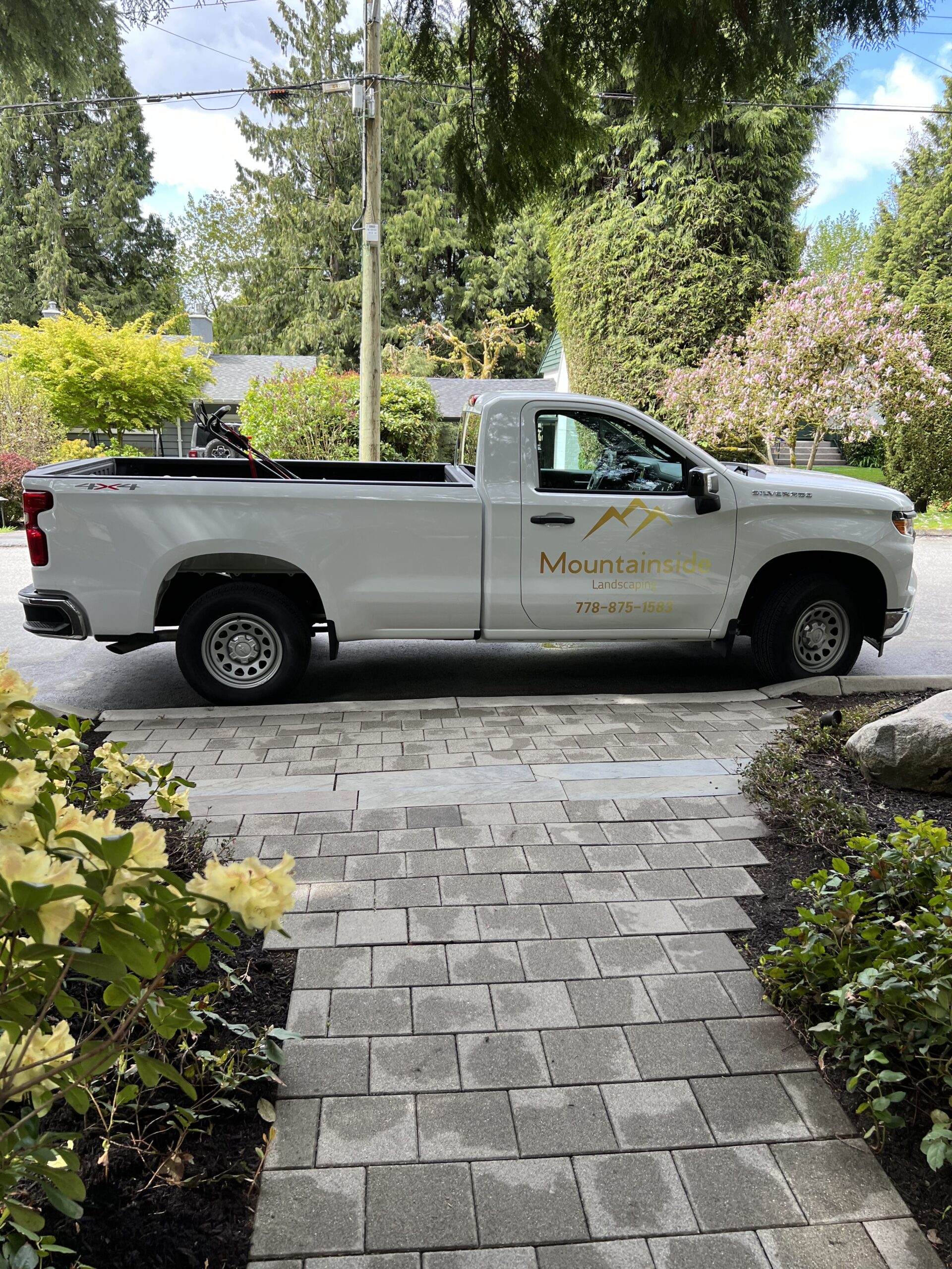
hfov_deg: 53.1
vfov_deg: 67.3
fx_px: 953
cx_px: 476
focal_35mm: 26
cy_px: 634
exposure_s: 1/402
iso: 50
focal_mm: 5.7
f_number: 1.5
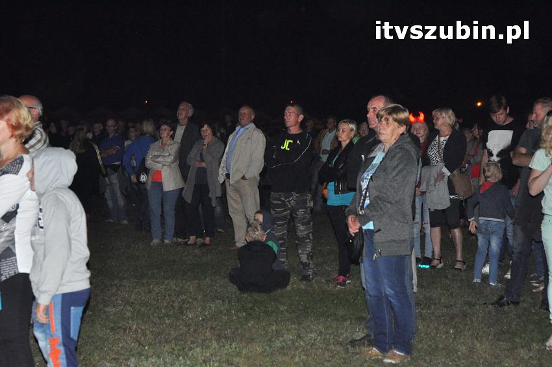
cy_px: 184
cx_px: 276
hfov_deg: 24.2
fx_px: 1287
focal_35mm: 84
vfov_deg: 16.2
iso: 3200
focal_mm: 56
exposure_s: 1/60
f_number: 5.6
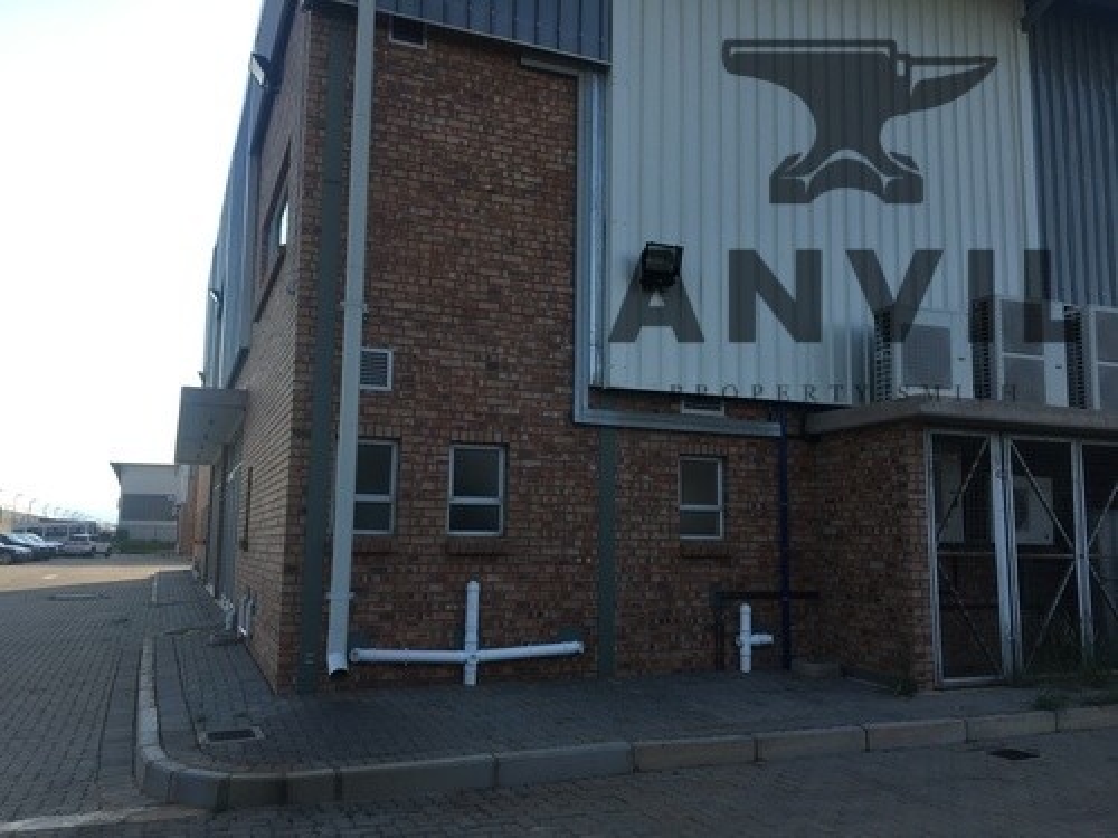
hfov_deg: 61.7
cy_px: 419
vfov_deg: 48.2
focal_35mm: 29
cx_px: 559
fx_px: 937
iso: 25
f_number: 2.2
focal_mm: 4.15
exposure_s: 1/827
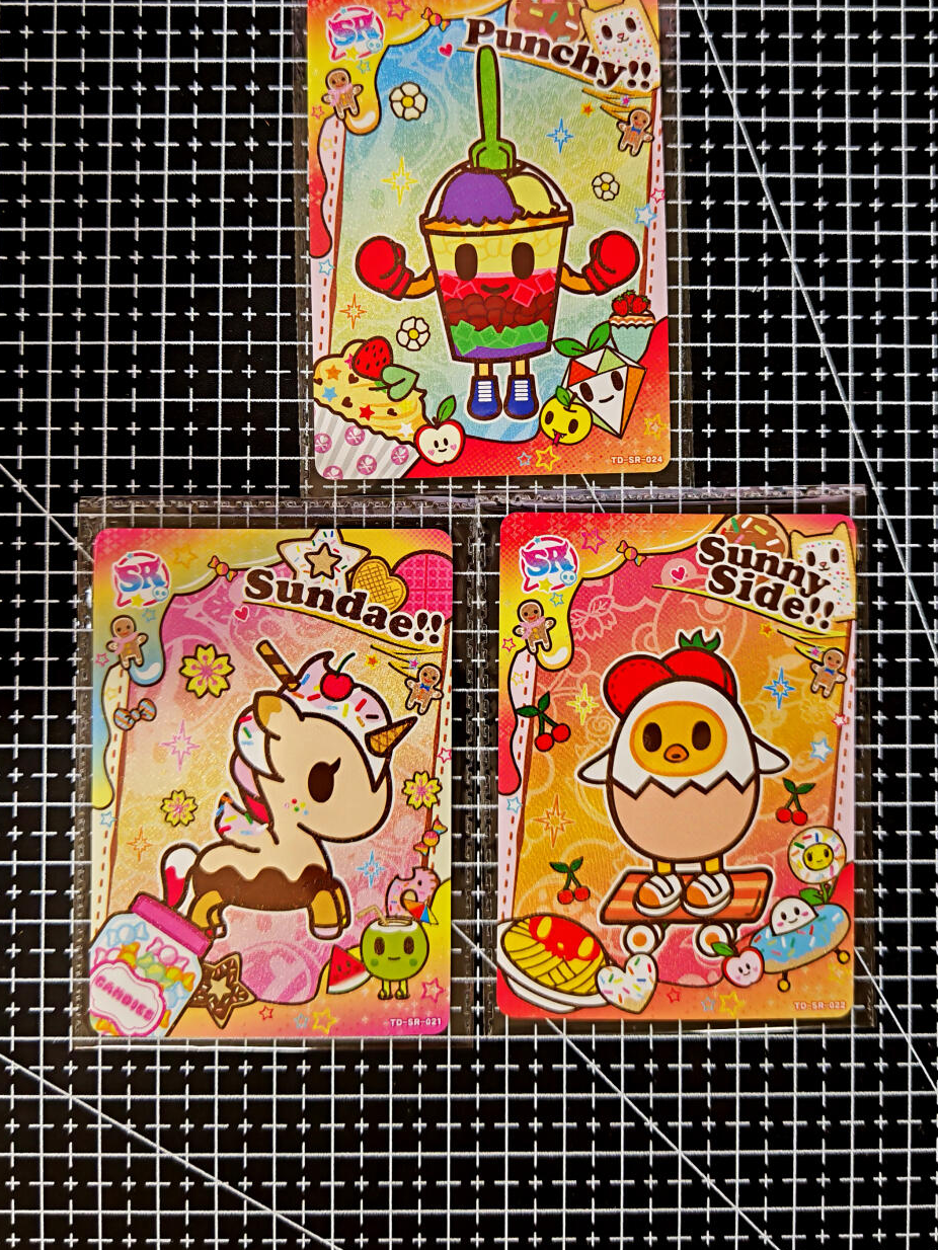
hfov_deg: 40.7
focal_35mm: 35
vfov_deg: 52.0
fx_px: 1264
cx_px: 477
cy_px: 463
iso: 640
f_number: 1.9
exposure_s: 1/50
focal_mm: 6.67
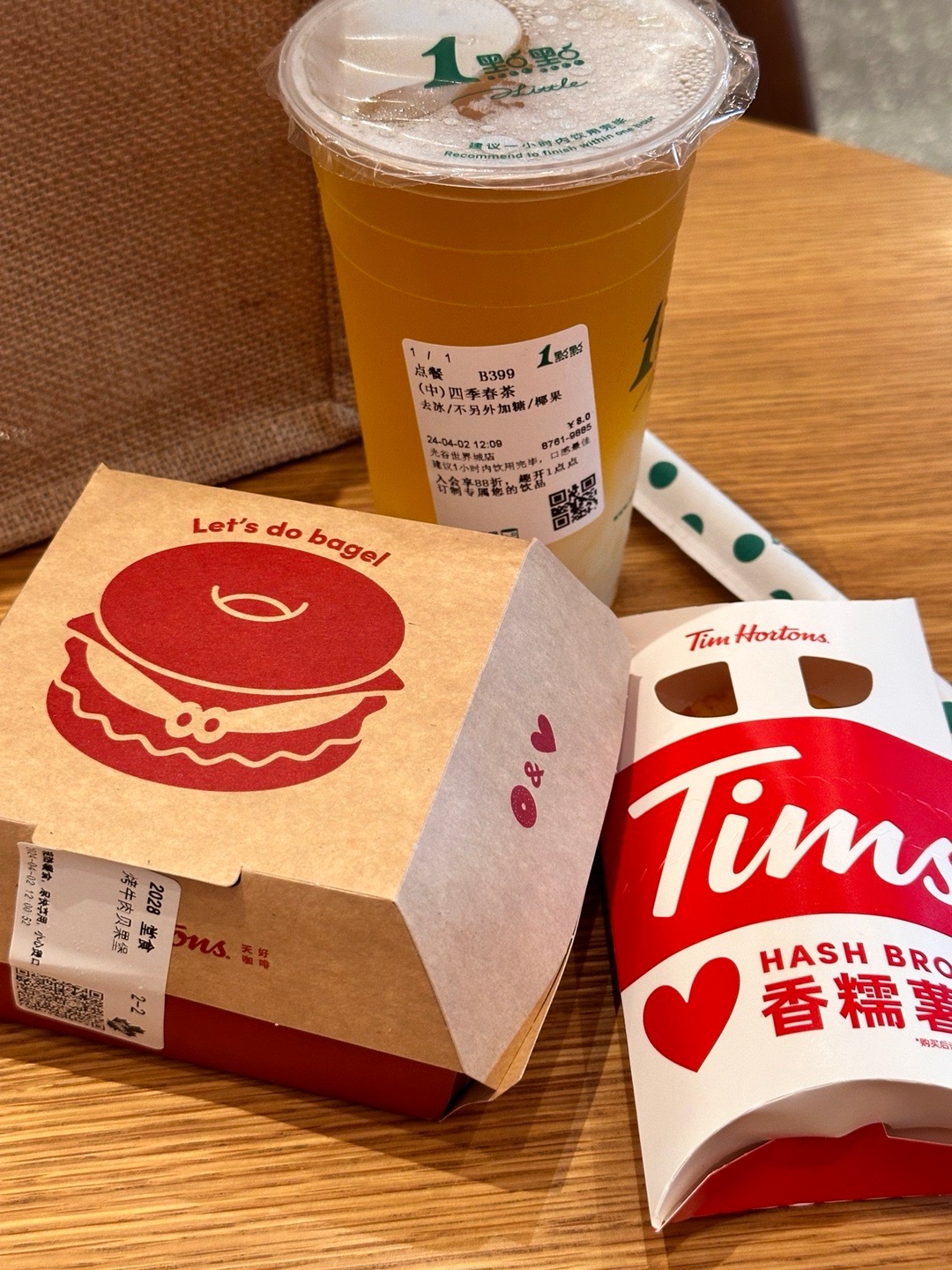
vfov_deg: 39.7
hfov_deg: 30.3
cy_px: 635
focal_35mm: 48
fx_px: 1760
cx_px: 476
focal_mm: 6.86
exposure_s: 1/50
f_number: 1.78
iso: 125
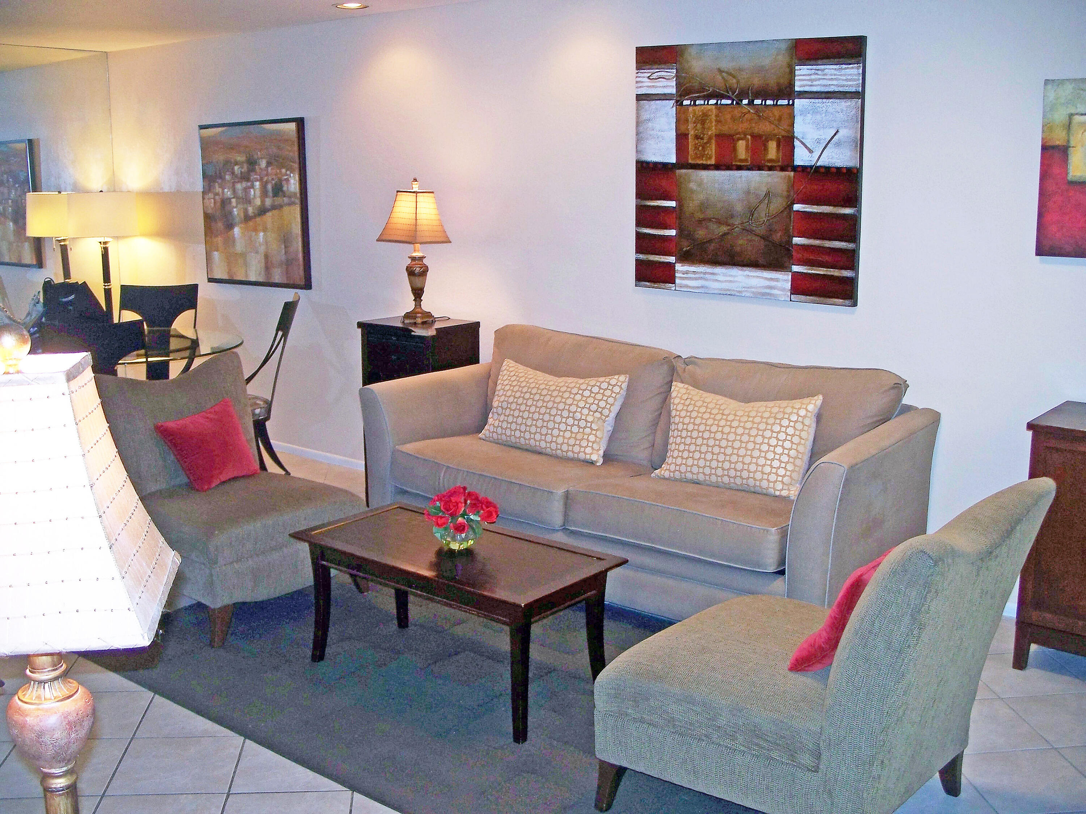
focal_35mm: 37
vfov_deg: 38.7
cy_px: 407
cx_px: 543
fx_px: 1161
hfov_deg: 50.1
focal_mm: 7.8
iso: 200
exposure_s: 1/60
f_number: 2.8
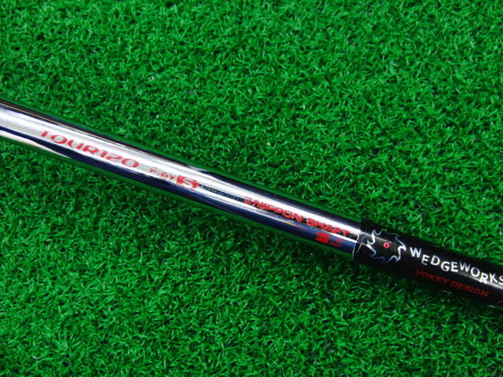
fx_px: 538
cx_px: 252
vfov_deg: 38.7
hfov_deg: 50.1
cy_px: 188
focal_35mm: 37
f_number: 3.6
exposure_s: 1/40
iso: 400
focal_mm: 6.42
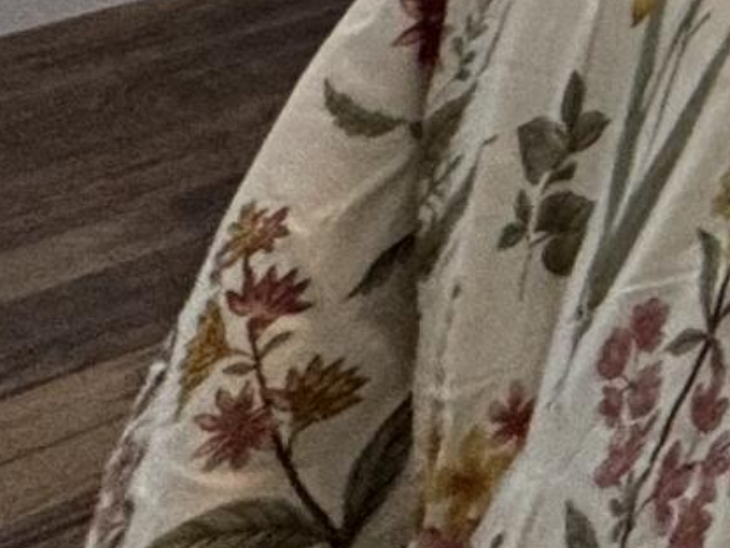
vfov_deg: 11.4
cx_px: 2083
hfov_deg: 11.9
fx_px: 2130
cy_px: -882
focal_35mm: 101
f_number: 2.2
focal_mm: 2.22
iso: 200
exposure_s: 1/60
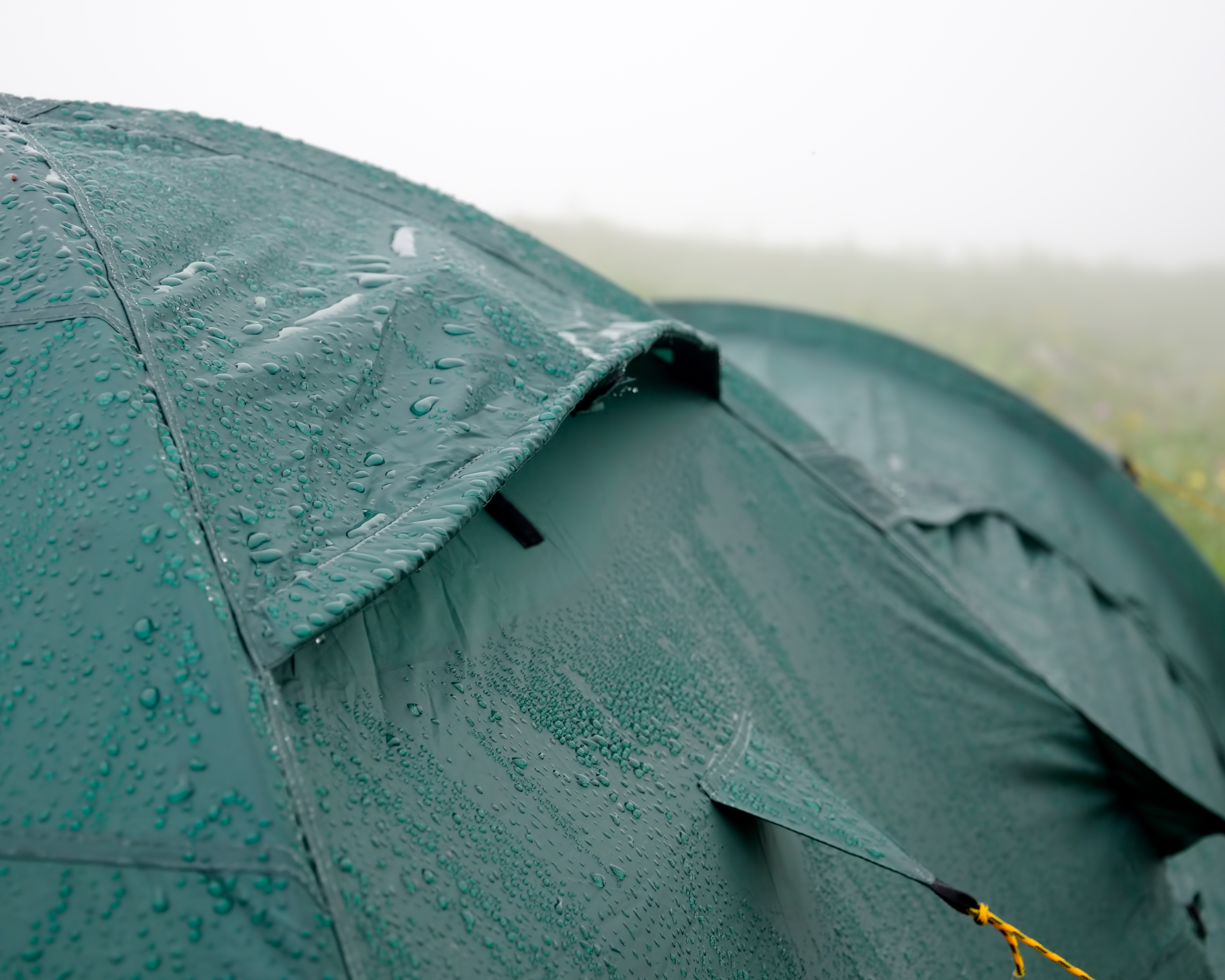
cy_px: 489
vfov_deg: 22.5
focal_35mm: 68
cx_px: 578
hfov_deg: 27.9
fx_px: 2465
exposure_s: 1/800
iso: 400
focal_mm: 40
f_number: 5
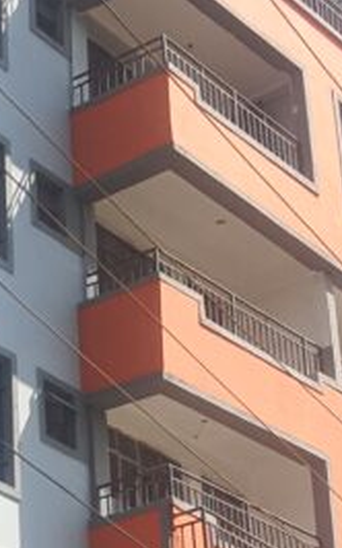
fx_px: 1582
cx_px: -231
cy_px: 457
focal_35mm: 106
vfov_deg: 19.4
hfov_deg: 11.6
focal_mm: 4.32
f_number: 1.7
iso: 50
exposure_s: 1/2381
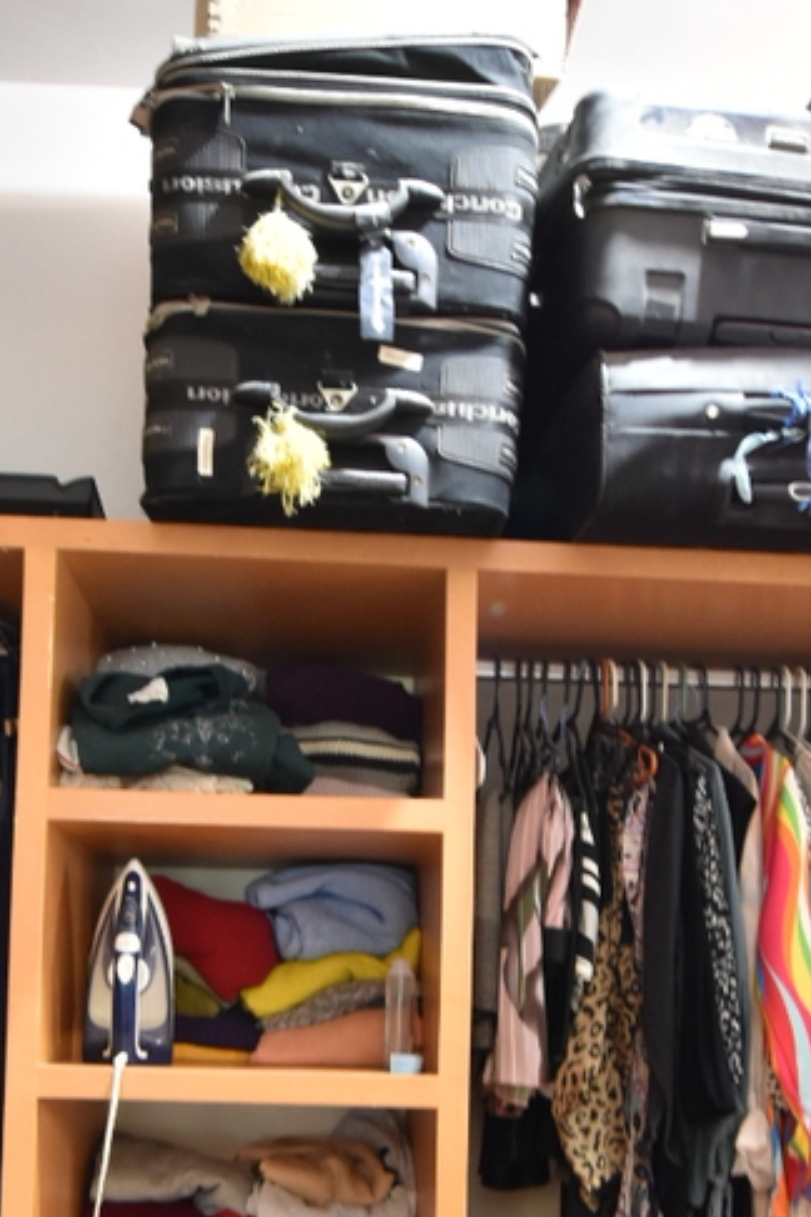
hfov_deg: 35.9
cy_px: 954
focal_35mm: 37
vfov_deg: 49.2
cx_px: 383
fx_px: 1250
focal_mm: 10
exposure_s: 1/5
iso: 800
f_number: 6.3
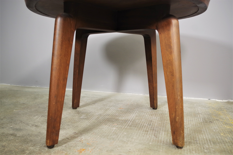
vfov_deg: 43.6
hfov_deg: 61.9
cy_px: 78
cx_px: 116
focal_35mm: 30
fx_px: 194
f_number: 4
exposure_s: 1/60
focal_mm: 20
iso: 400
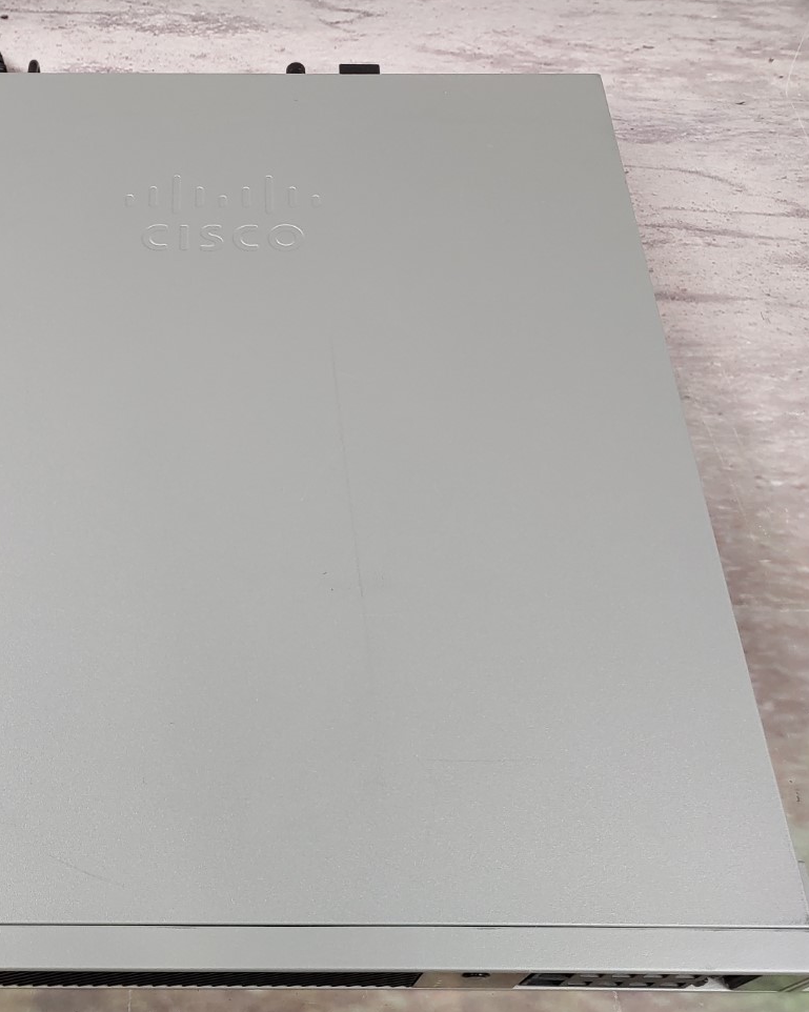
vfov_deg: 47.9
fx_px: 1138
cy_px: 474
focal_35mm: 38
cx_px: 216
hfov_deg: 38.3
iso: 50
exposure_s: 1/120
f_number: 1.8
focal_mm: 4.36
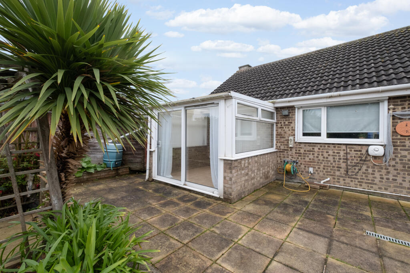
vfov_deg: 77.3
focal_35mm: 15
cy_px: 136
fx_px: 171
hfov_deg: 100.4
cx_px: 205
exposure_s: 1/250
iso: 800
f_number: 9
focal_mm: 10
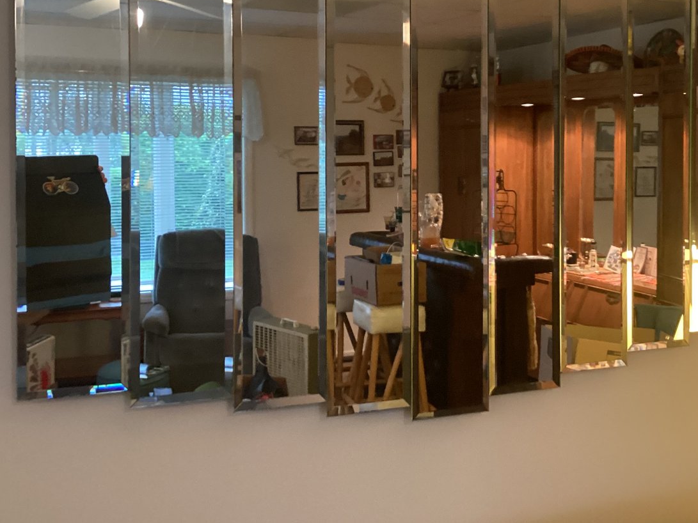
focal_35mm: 43
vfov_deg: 33.3
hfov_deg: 43.7
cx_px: 402
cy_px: 171
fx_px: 867
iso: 400
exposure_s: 1/50
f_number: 2.4
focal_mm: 3.3
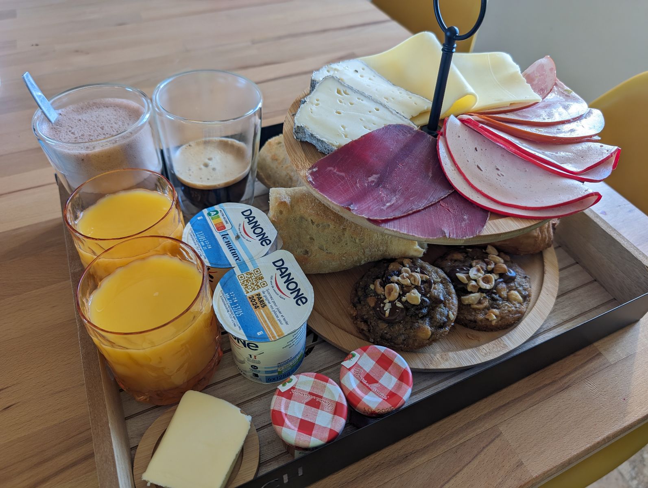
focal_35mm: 24
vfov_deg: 57.0
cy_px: 244
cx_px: 324
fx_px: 450
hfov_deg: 71.5
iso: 43
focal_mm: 6.9
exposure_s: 1/25.8
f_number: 1.68
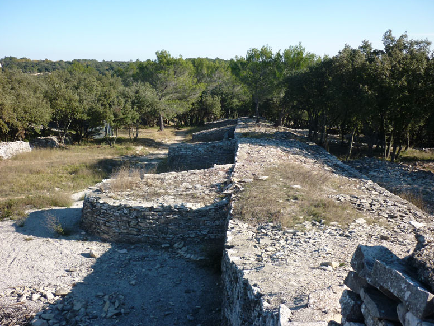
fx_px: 426
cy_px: 164
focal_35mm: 34
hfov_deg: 54.0
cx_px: 214
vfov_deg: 41.8
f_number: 2.8
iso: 80
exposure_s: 1/640
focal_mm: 5.5
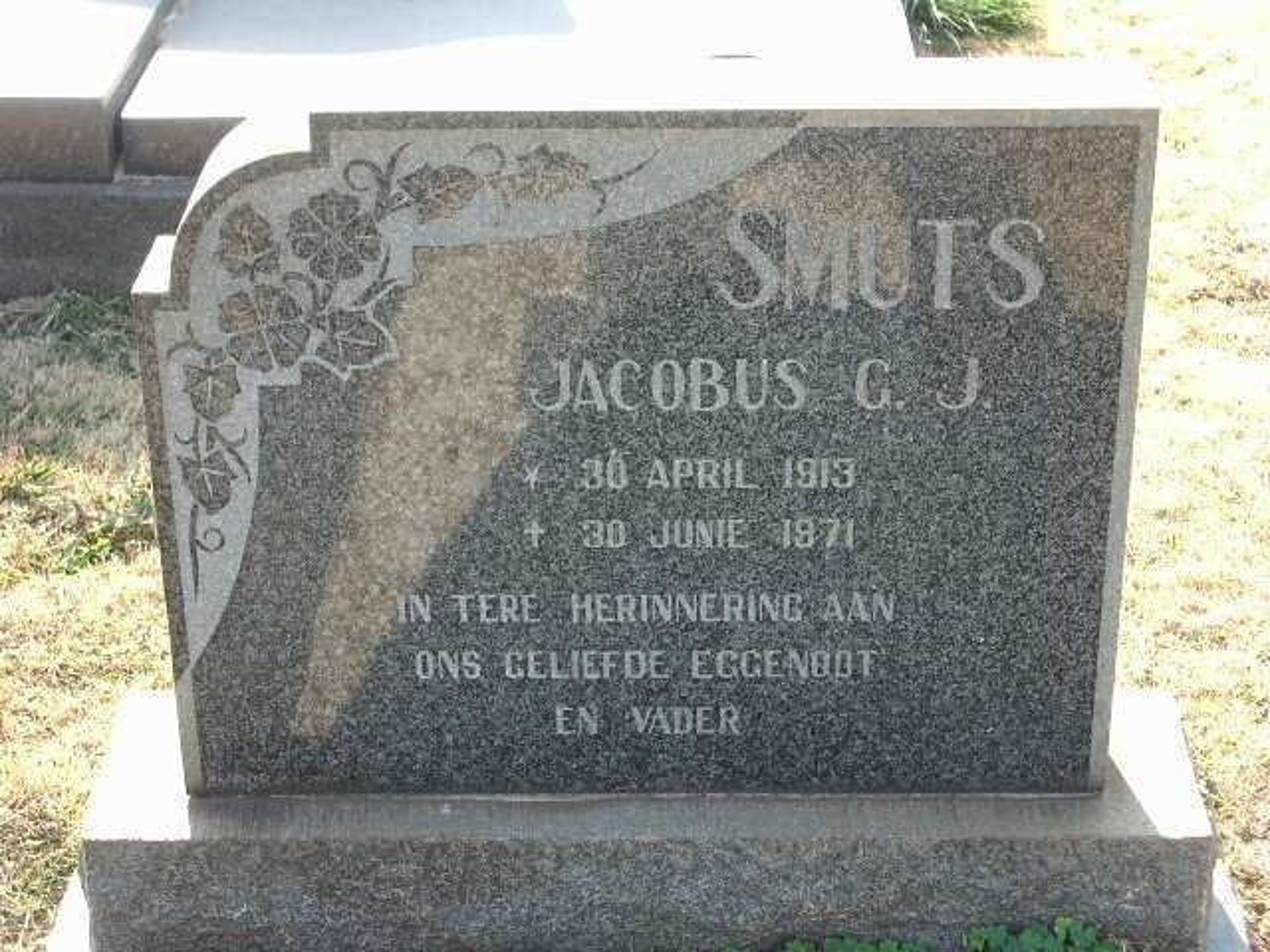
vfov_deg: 19.9
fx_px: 2715
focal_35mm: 74
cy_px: 476
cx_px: 635
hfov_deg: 26.3
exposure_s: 1/80
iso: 100
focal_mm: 12.2
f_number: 3.9
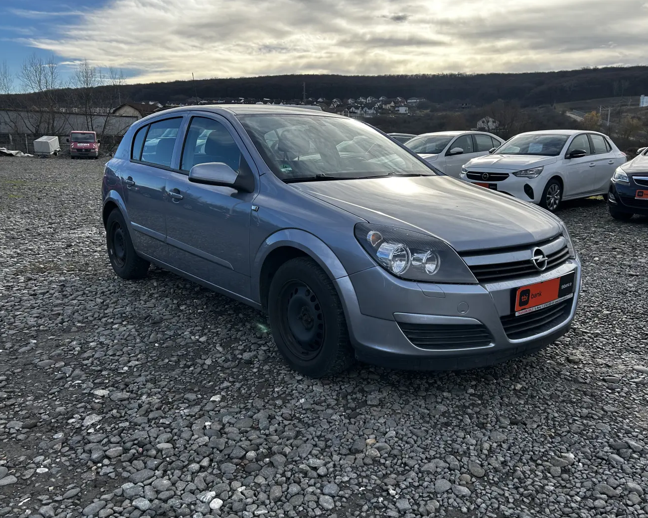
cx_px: 328
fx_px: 537
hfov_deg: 62.2
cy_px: 256
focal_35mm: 28
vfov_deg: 51.5
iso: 50
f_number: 1.5
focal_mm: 5.7
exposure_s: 1/1901
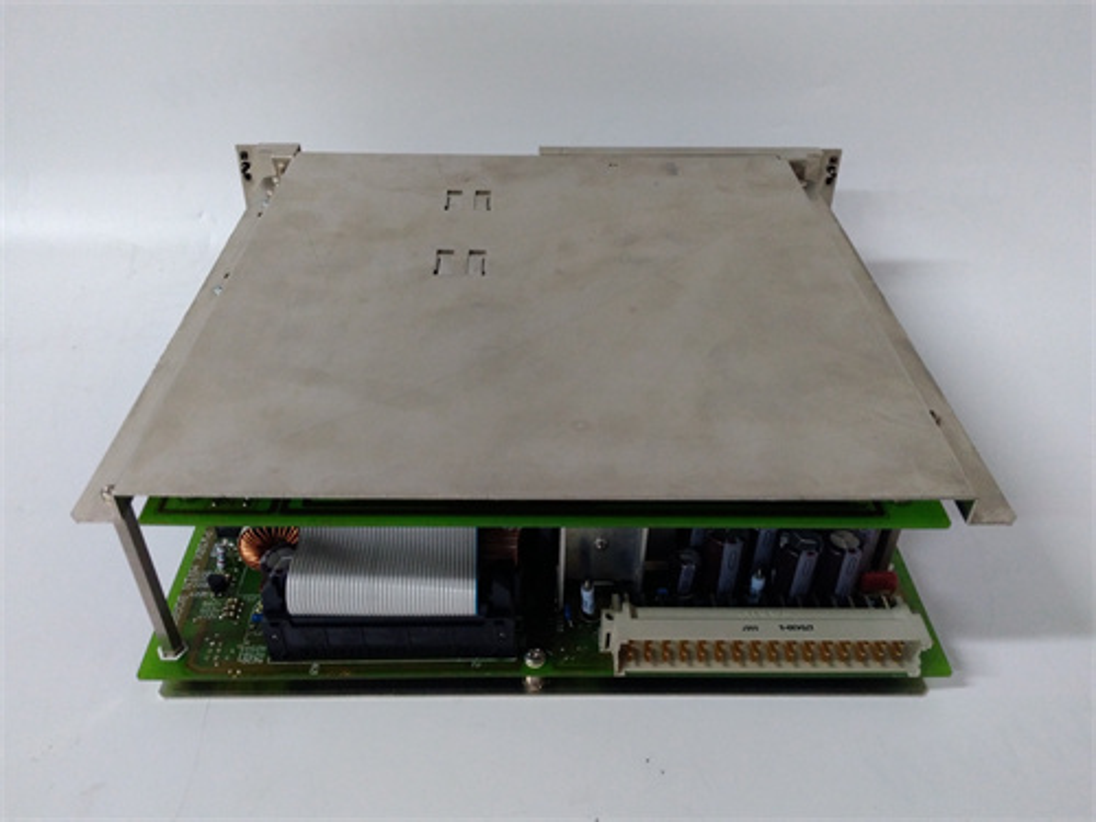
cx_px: 548
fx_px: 855
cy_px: 411
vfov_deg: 51.4
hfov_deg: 65.3
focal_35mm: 27
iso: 396
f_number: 2
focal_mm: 3.79
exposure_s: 1/33
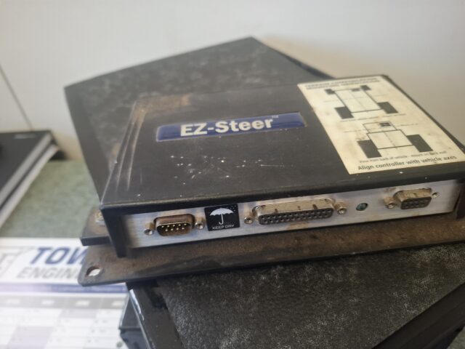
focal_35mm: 23
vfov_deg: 58.9
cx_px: 232
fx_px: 309
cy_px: 174
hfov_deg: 73.9
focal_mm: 5.54
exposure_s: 1/50
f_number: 1.8
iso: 200
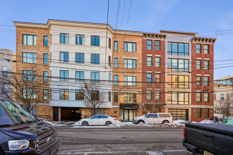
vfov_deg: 73.7
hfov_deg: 96.7
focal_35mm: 16
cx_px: 116
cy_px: 78
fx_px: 104
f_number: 8
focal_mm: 16
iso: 400
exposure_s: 1/200
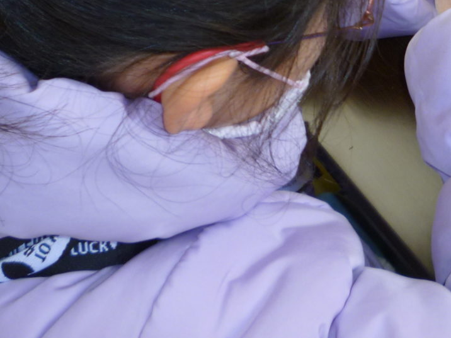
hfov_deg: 22.3
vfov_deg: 17.2
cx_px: 494
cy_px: -41
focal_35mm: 83
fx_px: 1081
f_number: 3.3
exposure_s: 1/30
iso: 80
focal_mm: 5.2
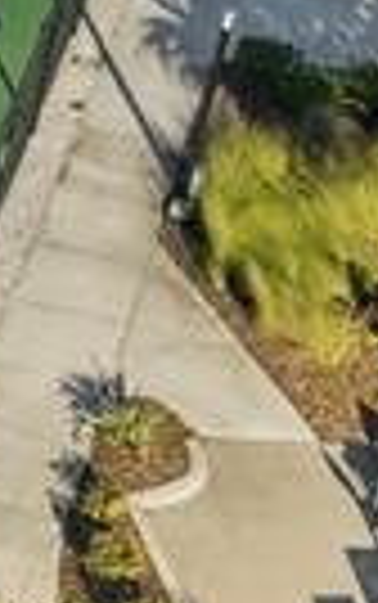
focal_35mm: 194
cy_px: 374
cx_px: -860
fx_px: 3191
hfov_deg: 6.1
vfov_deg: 10.8
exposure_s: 1/1250
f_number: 1.8
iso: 170
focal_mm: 8.7
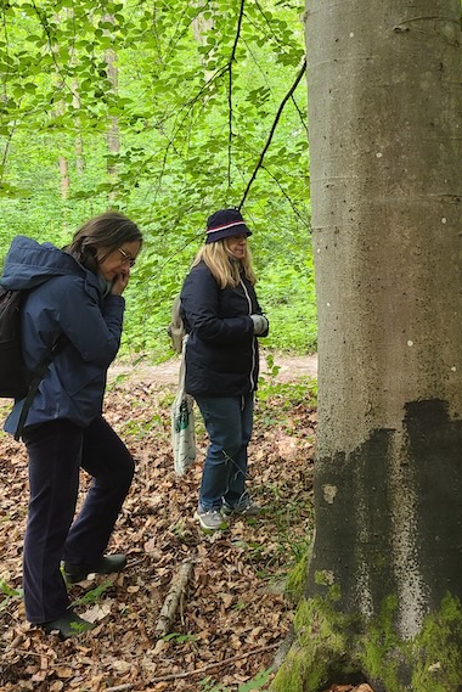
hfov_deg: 34.5
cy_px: 313
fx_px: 731
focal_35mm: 38
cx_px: 337
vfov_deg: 50.6
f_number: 1.8
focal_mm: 5.4
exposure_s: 1/60
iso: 200
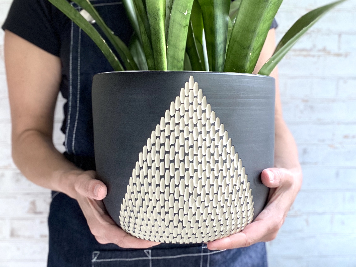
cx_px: 178
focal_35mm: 30
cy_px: 134
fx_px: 308
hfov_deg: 60.0
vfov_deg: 46.8
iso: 200
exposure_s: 1/60
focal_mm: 2.71
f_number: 2.2
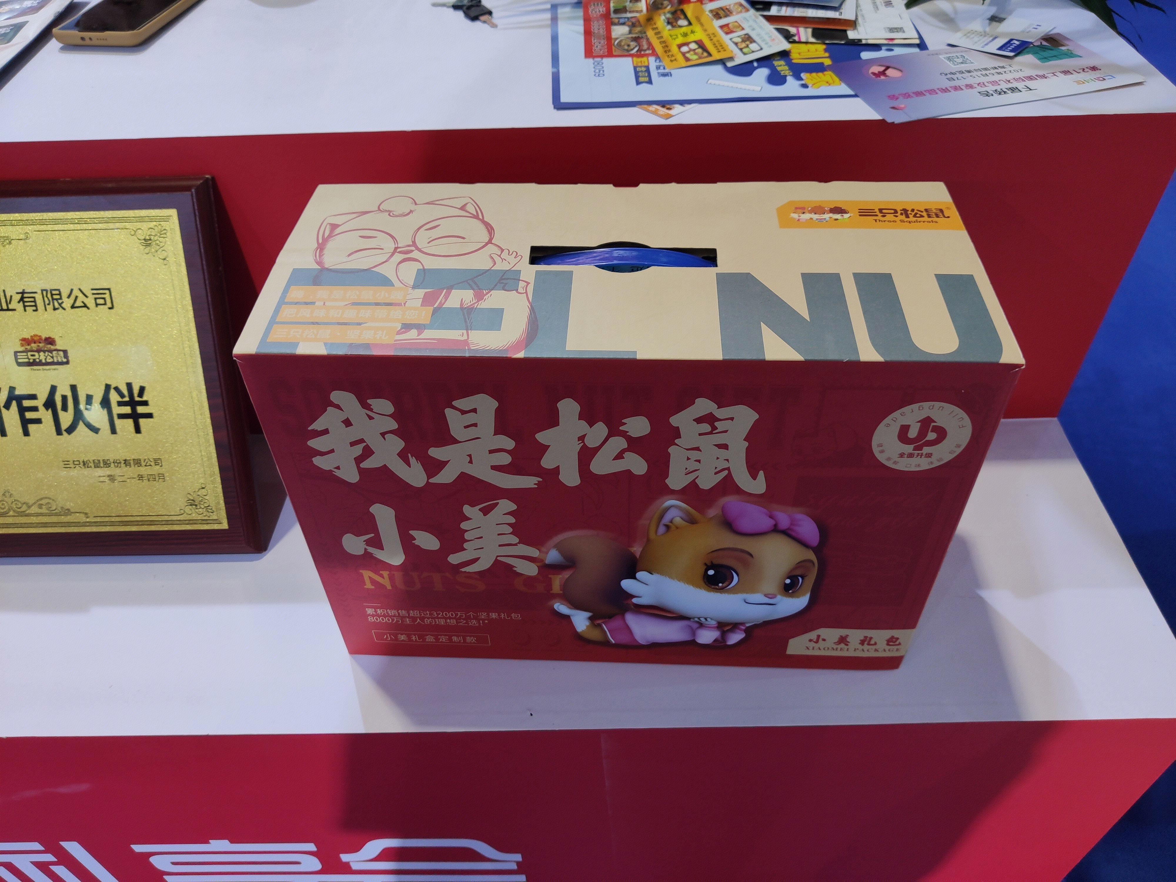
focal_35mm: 26
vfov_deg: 53.1
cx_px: 588
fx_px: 883
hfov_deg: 67.3
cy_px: 441
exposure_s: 1/100
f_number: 1.75
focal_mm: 4.75
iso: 329
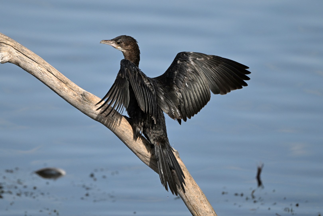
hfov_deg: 4.1
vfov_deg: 2.7
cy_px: 108
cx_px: 162
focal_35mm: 500
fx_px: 4486
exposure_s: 1/3200
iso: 720
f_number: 5.6
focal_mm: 500
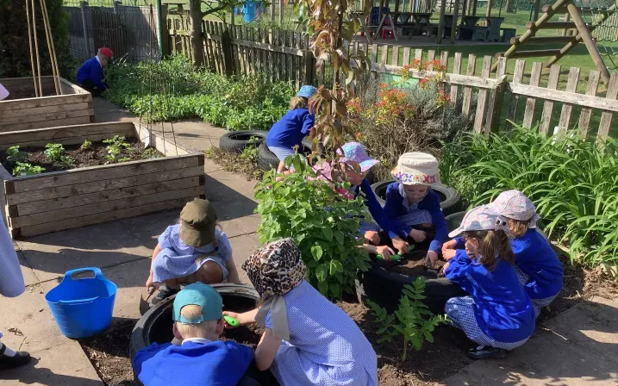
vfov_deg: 38.2
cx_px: 309
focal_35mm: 33
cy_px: 226
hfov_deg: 58.1
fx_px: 556
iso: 25
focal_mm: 3.3
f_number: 2.4
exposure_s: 1/468
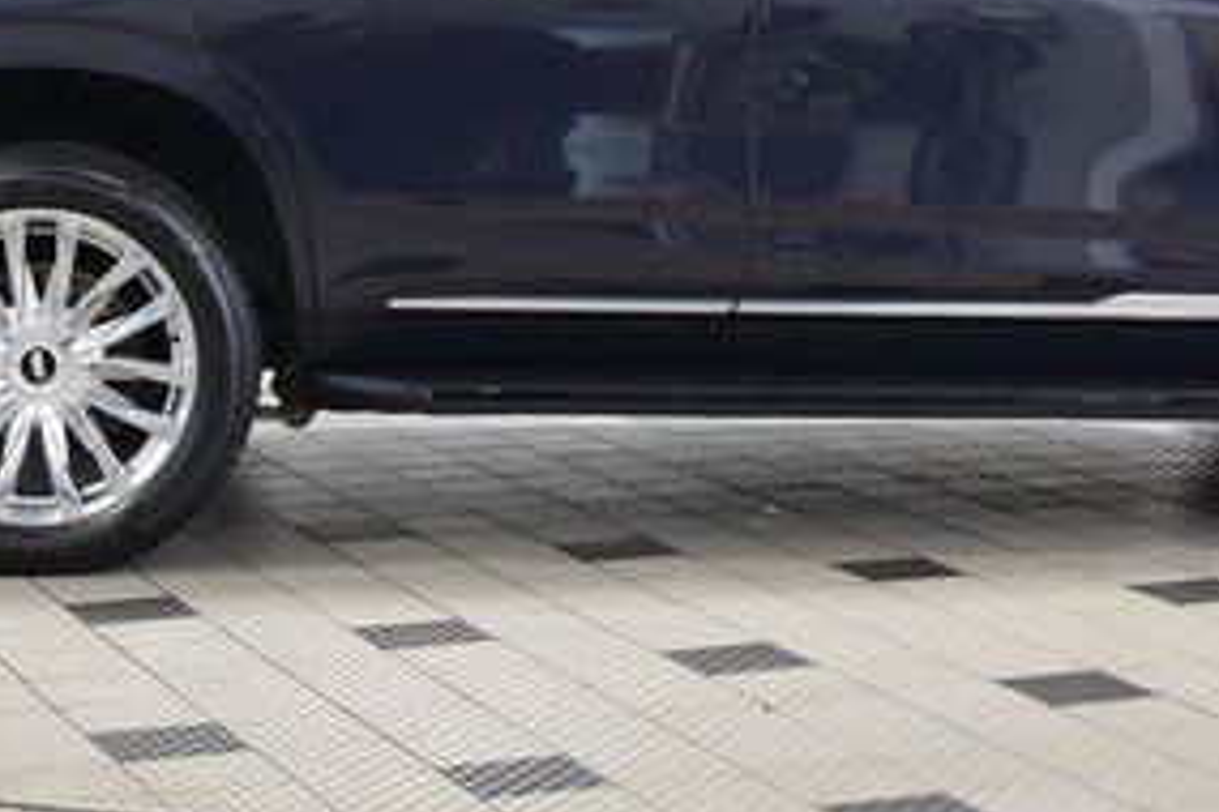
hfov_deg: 20.2
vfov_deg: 13.4
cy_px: 58
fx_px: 3420
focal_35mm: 101
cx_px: 706
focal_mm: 30
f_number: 6.3
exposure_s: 1/15
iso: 800
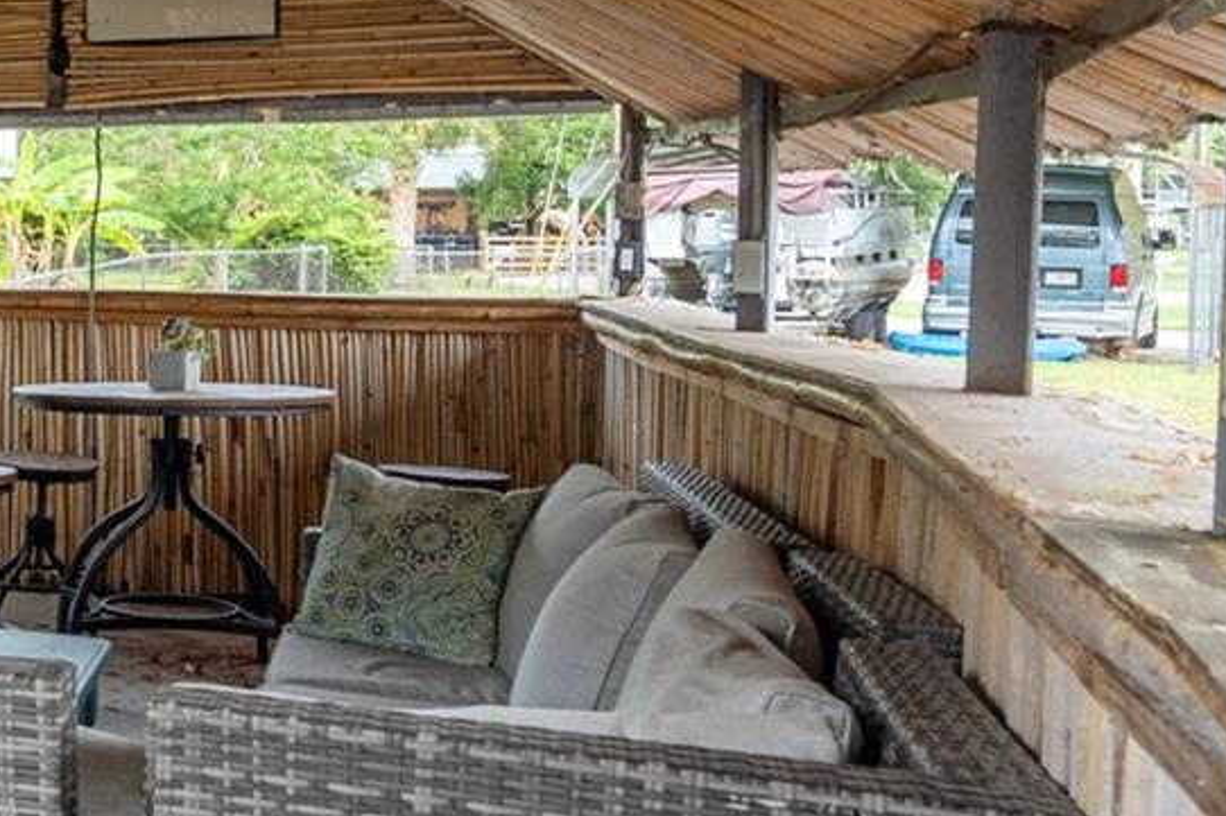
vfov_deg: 22.9
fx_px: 2009
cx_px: -380
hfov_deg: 27.9
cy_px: 269
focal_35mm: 59
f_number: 8
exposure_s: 1/100
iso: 400
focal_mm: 20
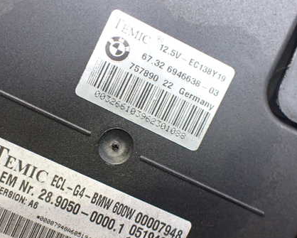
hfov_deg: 43.4
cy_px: 136
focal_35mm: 42
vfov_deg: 35.7
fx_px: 369
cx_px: 109
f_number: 2.3
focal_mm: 5.4
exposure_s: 1/50
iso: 800
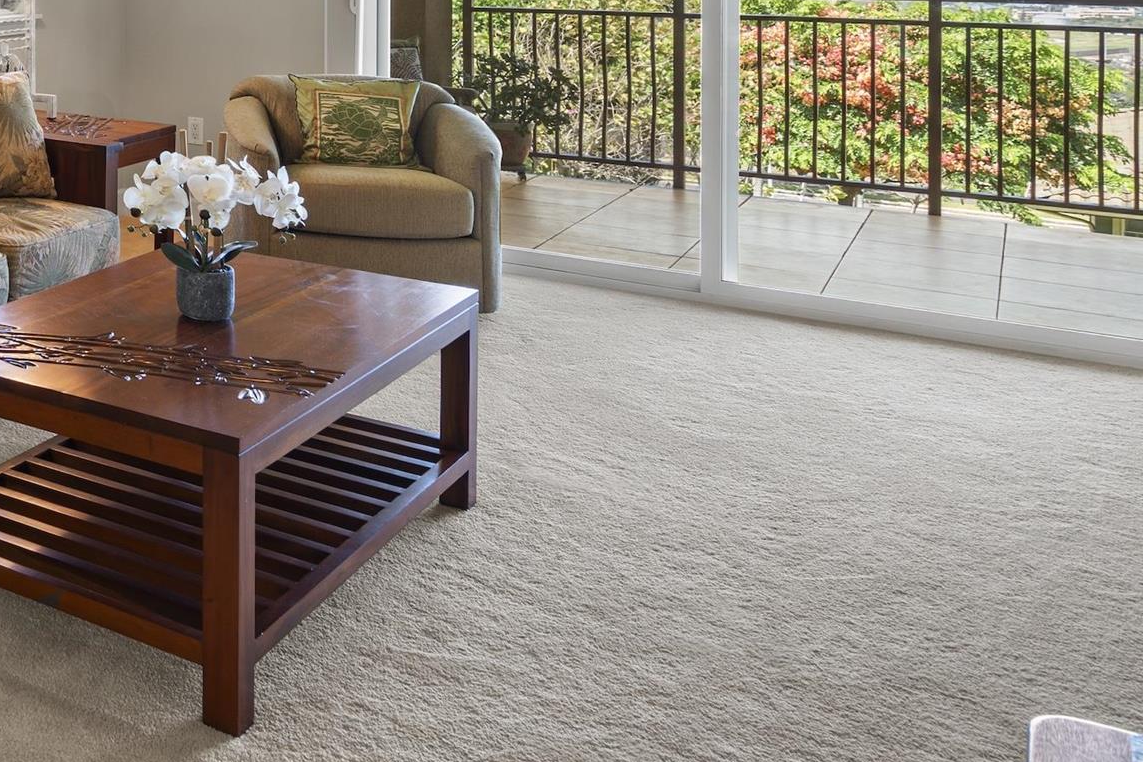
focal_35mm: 43
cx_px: -233
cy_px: -51
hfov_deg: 35.5
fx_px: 1365
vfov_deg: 28.6
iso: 100
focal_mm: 16
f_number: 8
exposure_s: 1/1.25
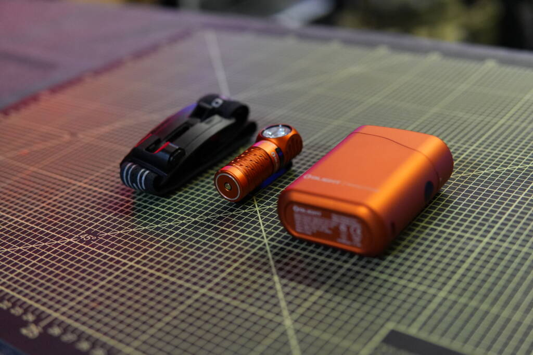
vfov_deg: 29.9
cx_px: 266
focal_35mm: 45
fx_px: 666
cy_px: 178
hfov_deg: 43.6
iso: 2000
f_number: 2
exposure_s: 1/160
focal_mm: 30
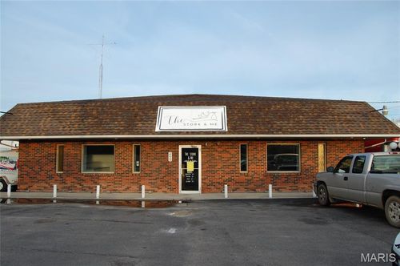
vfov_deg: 47.8
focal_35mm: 27
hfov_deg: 67.4
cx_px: 200
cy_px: 133
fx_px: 300
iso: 200
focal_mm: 18
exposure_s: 1/160
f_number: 6.3
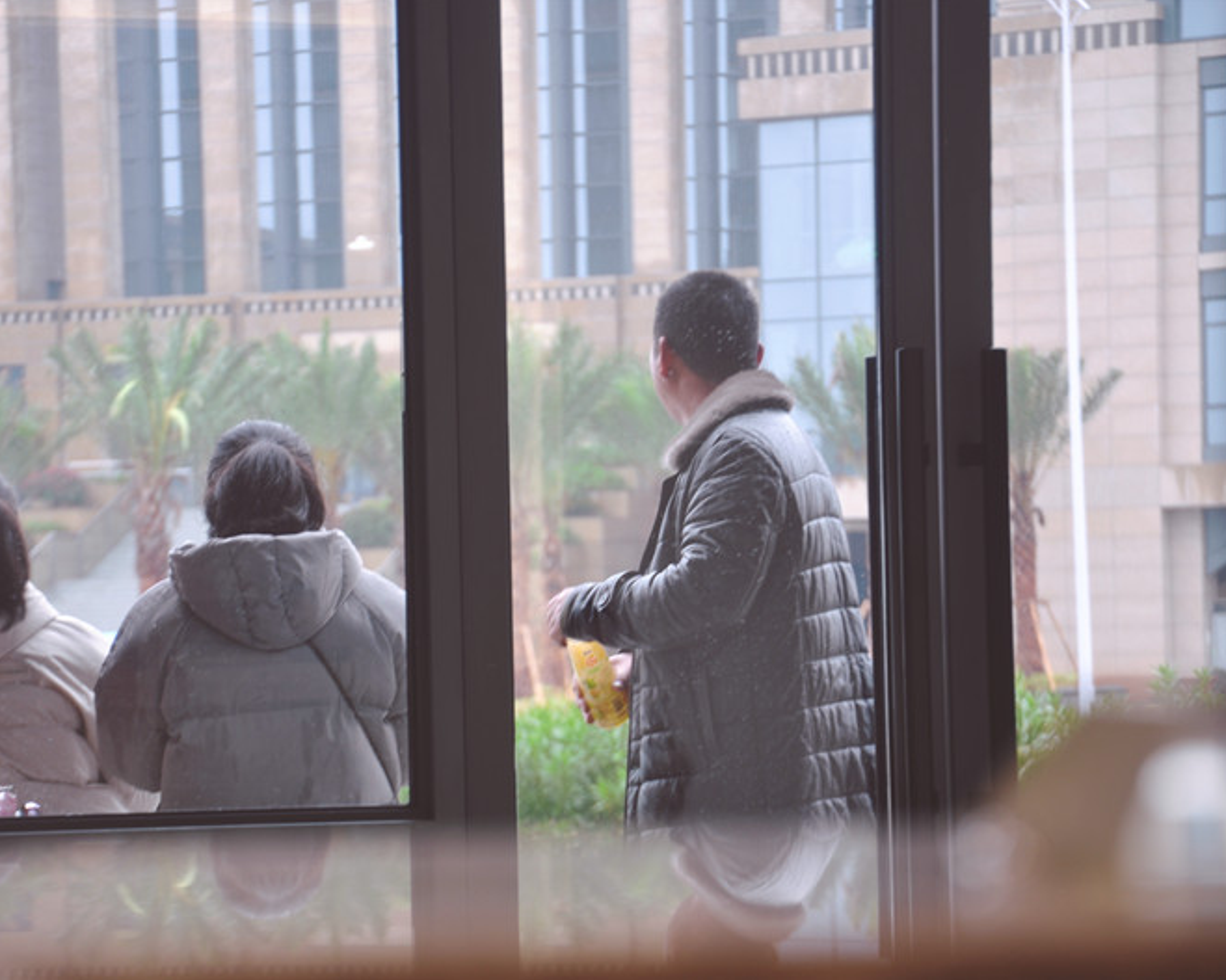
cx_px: 504
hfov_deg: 12.3
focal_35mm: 157
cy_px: 488
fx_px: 5696
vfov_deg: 9.8
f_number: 5.6
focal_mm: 92
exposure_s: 1/10
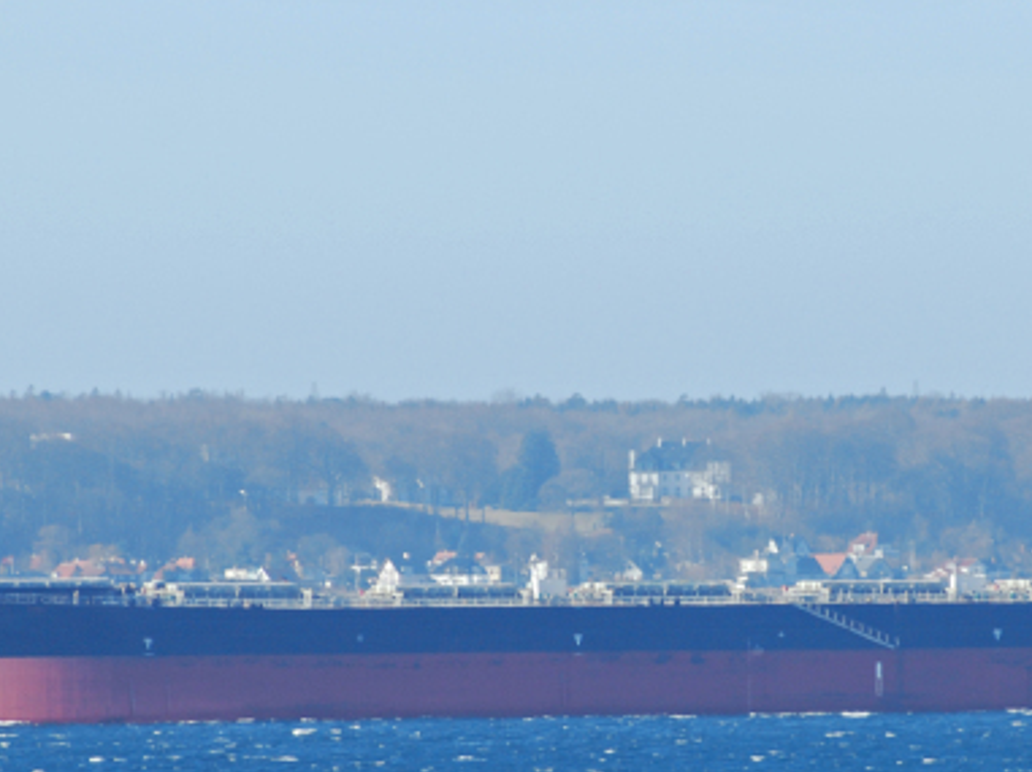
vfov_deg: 2.0
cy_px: 563
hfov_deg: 2.6
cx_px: 731
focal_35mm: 759
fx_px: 22607
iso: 200
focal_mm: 250
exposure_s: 1/400
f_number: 7.1
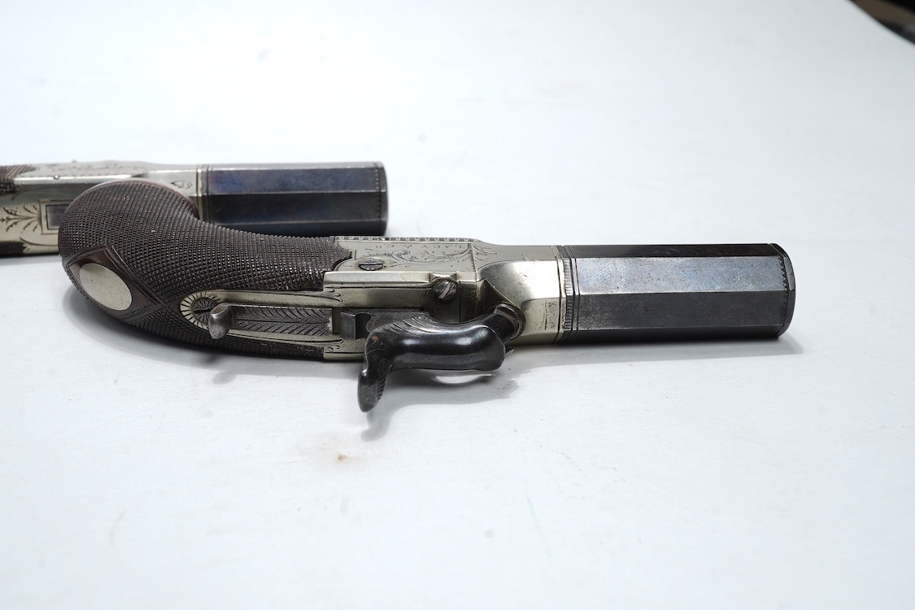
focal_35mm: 45
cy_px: 305
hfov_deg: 43.6
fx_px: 1144
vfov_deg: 29.9
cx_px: 458
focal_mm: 30
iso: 64
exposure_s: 1/100
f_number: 22
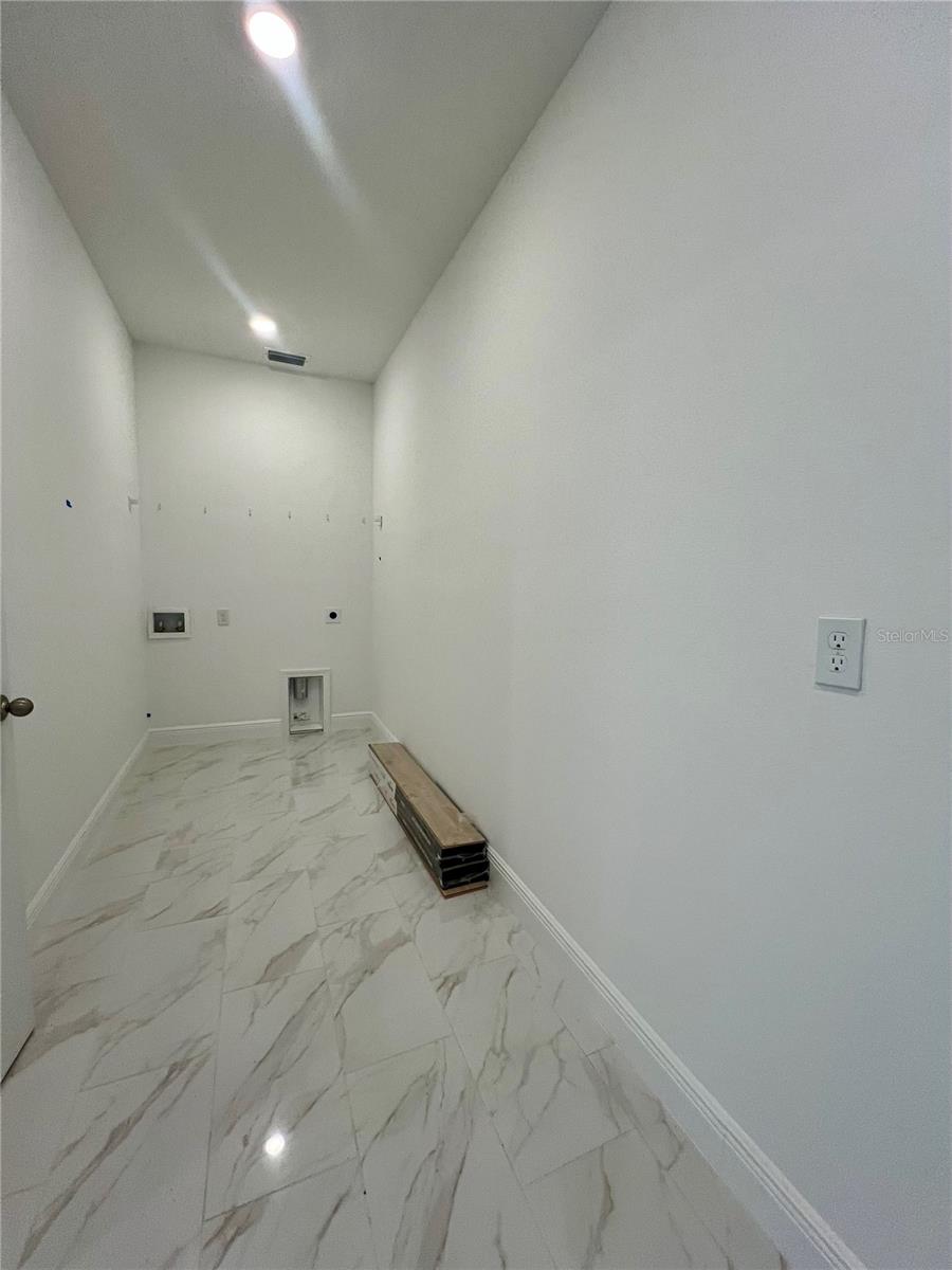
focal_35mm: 13
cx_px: 476
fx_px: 477
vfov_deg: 106.2
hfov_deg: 89.9
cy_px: 635
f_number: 1.8
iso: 100
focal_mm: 1.57
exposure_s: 1/120
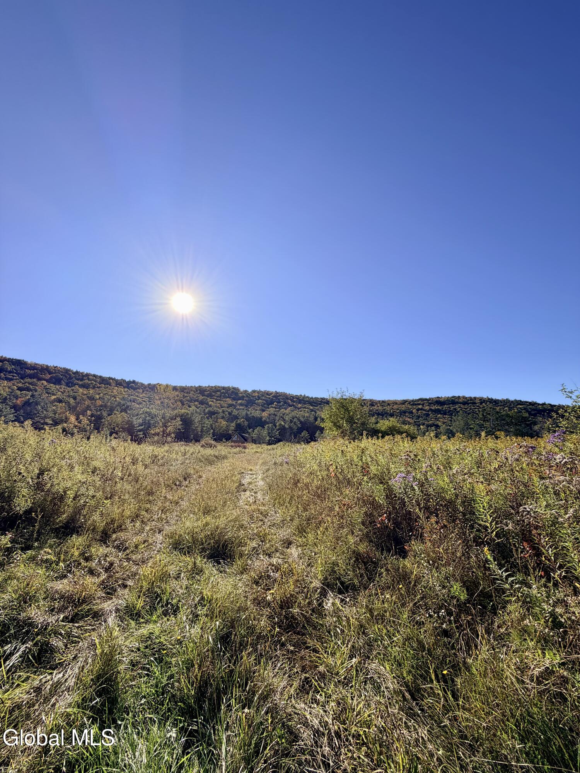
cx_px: 290
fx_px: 313
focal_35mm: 14
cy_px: 386
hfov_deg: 85.7
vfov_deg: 102.1
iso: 25
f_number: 2.2
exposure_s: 1/970
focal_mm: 2.22
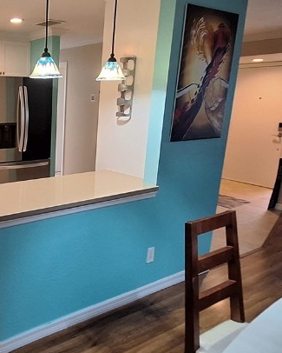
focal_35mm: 32
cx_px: 11
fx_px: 334
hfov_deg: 41.0
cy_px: 176
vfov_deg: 55.7
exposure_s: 1/40
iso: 160
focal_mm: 1.74
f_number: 2.2
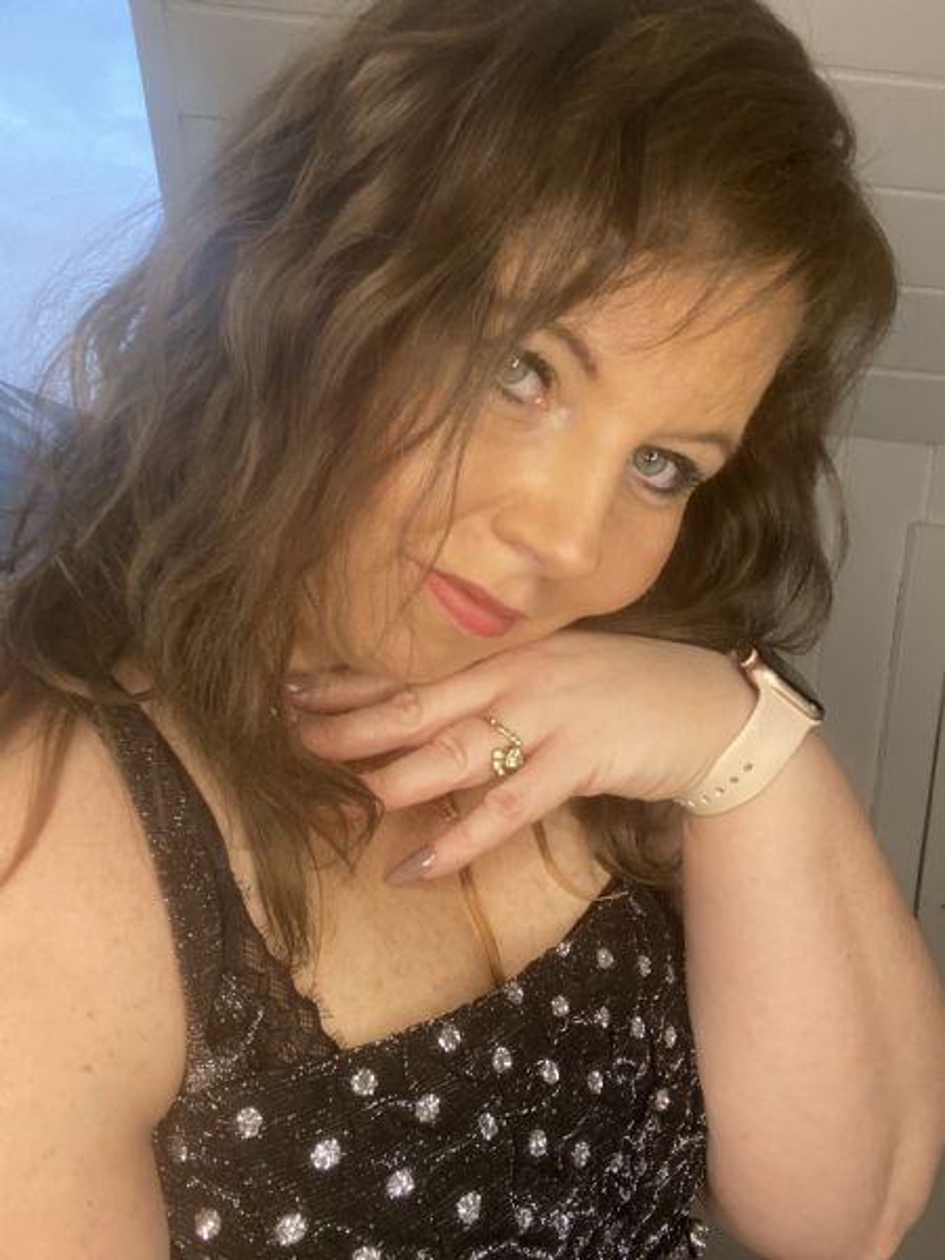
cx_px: 472
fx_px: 1092
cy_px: 630
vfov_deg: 60.0
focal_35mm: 30
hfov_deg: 46.8
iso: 200
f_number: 2.2
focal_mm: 2.71
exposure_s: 1/60
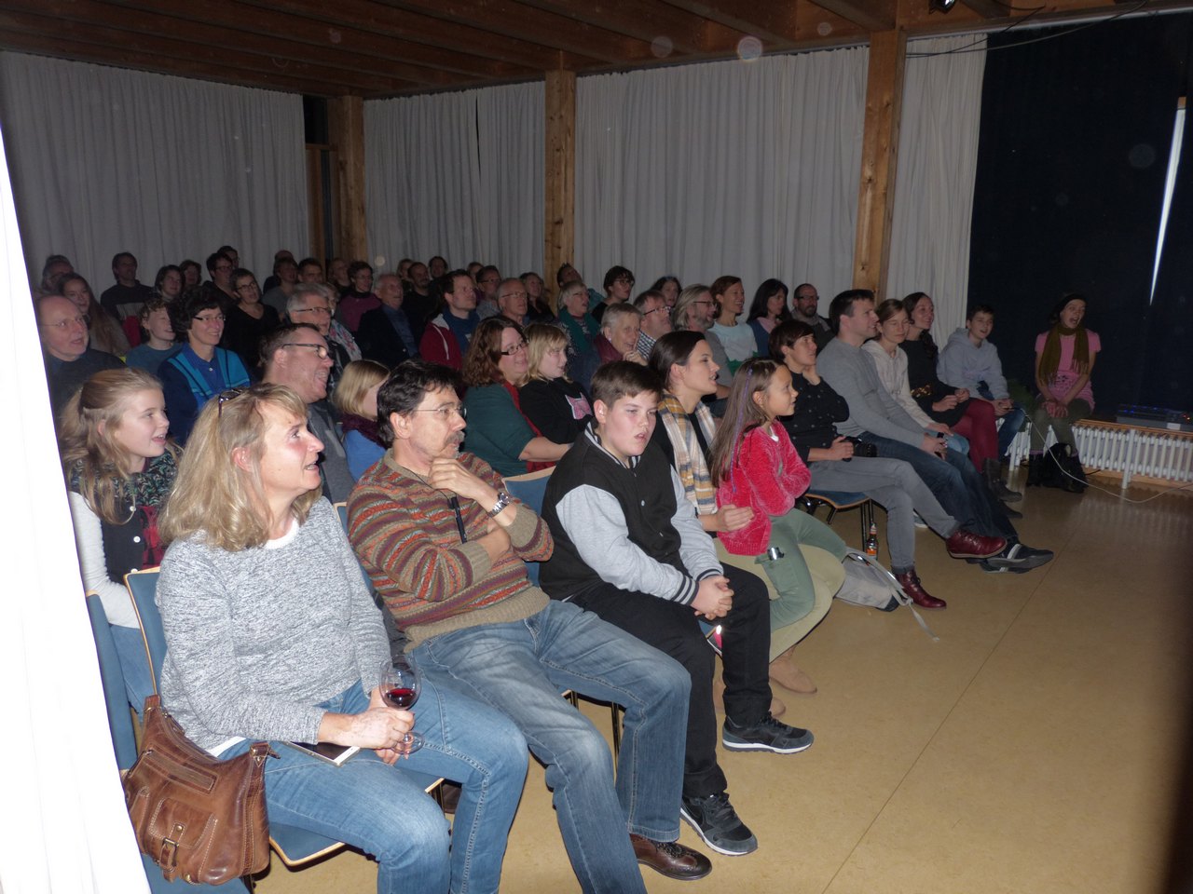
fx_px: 862
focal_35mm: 25
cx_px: 596
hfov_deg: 69.4
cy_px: 447
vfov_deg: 54.9
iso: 100
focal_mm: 4.5
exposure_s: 1/60
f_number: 2.8
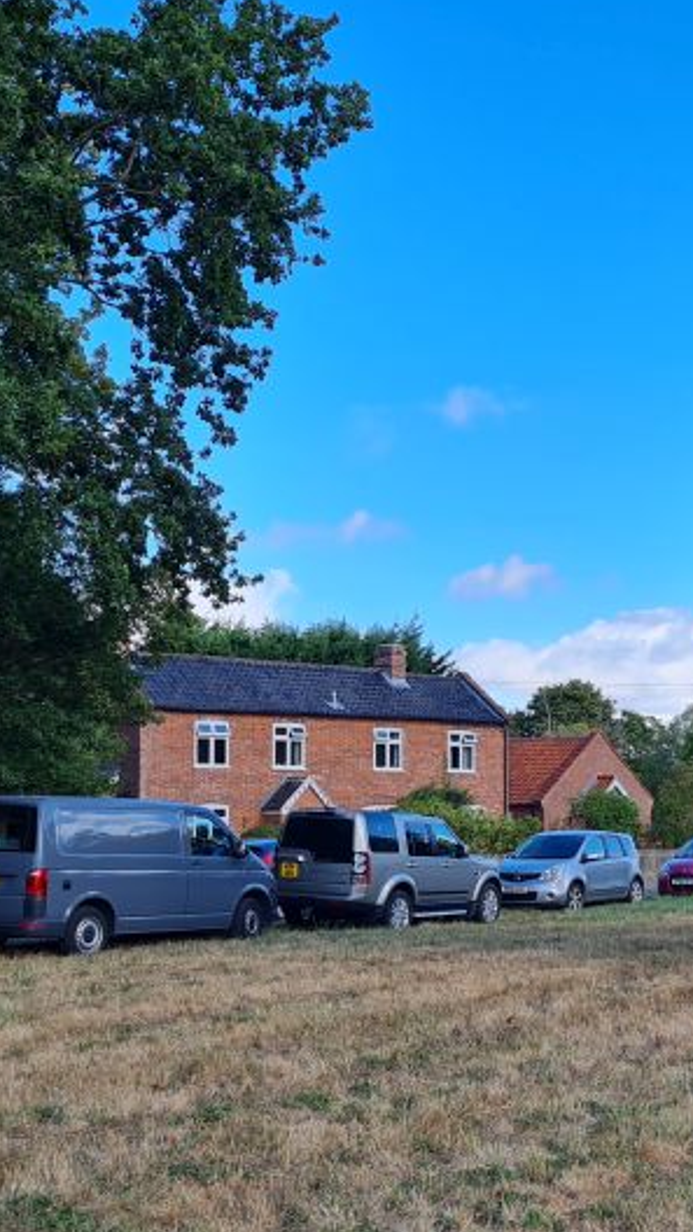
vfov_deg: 40.4
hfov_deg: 23.3
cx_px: 492
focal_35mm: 51
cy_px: 724
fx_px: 1666
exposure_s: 1/1076
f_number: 1.8
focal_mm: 5.4
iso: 50
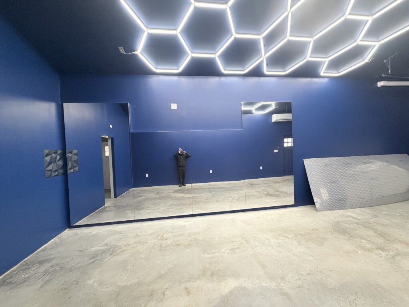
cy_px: 154
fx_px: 165
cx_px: 204
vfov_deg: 85.7
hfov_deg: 102.1
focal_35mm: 14
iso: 250
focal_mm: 2.22
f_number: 2.2
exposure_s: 1/120
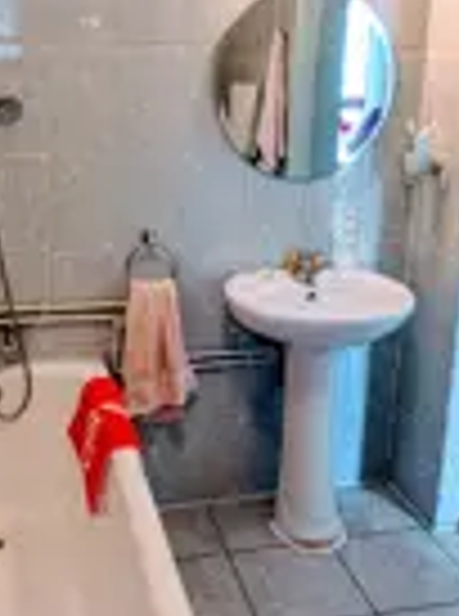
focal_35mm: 41
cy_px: 279
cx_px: 176
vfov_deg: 45.8
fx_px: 728
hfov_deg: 34.8
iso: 88
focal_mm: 1.83
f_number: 2.2
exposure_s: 1/25
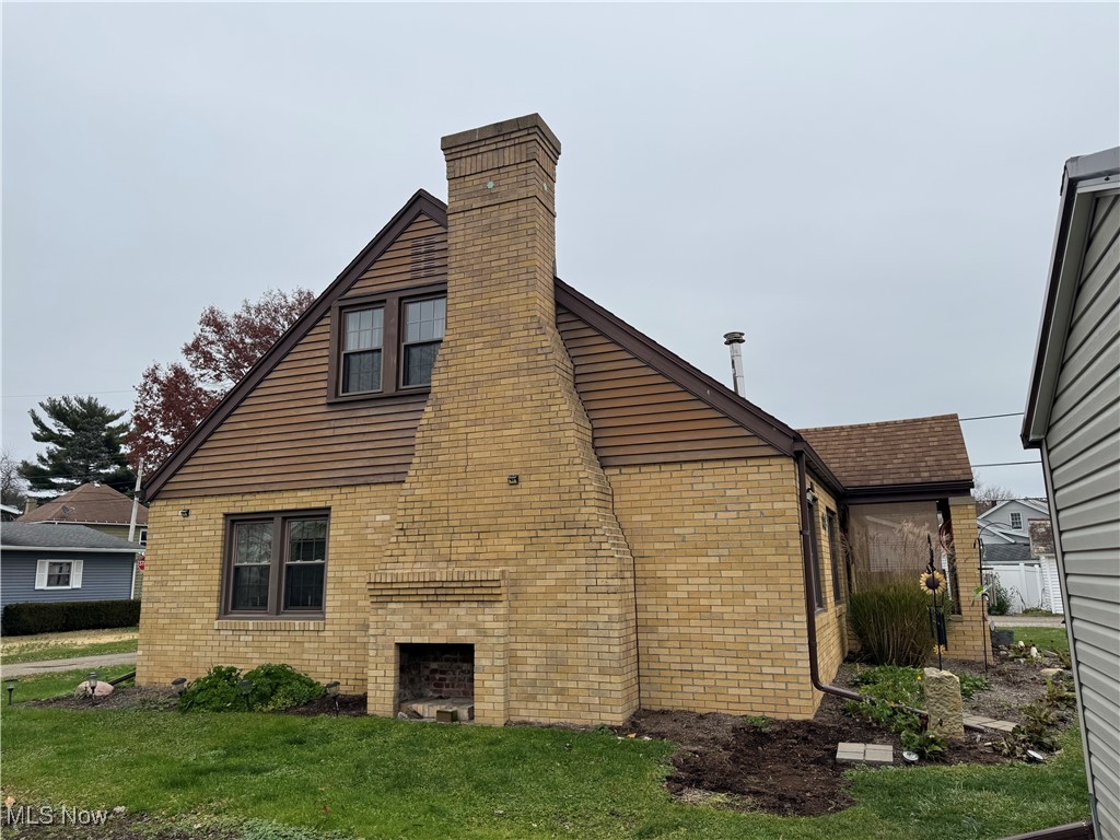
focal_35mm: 24
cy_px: 420
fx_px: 777
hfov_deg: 71.6
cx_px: 560
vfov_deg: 56.8
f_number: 1.78
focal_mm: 6.76
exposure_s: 1/2604
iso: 80
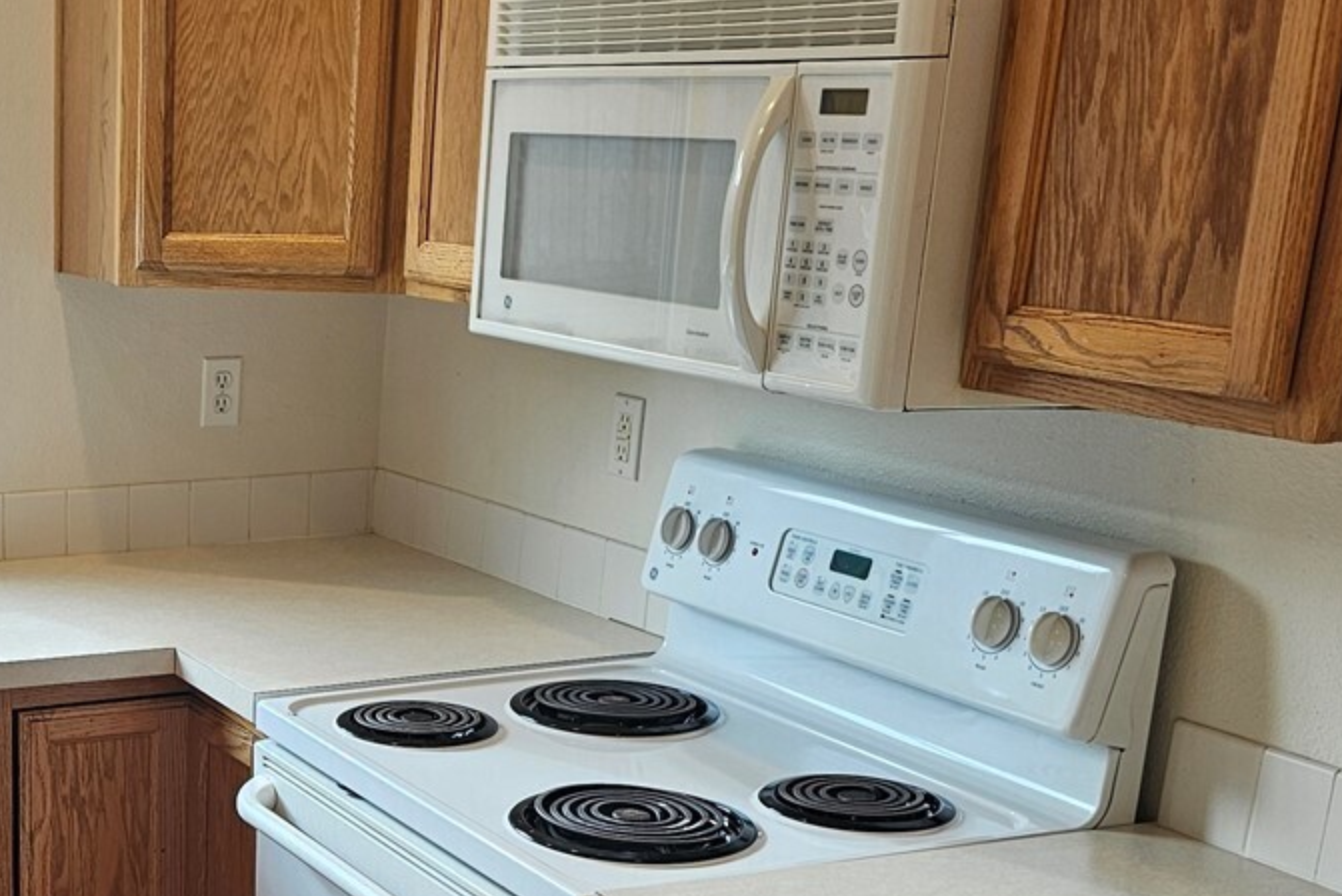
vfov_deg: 23.2
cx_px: 22
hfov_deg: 32.4
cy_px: 814
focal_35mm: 57
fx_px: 2126
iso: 50
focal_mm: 6.3
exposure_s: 1/120
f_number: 1.7
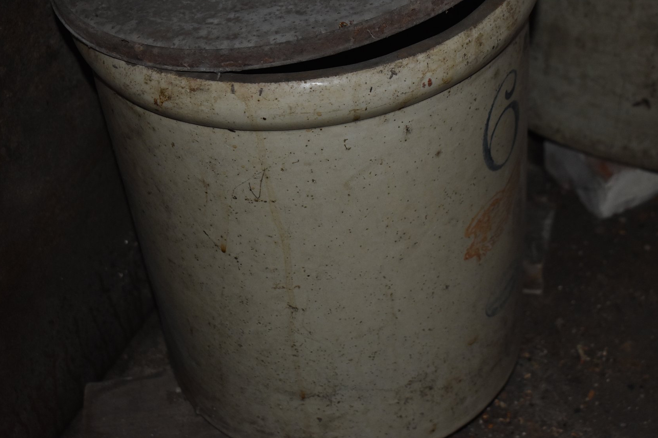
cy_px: 219
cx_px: 330
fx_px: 1170
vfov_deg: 21.2
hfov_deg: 31.4
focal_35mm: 64
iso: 1600
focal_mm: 42
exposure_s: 1/60
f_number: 5
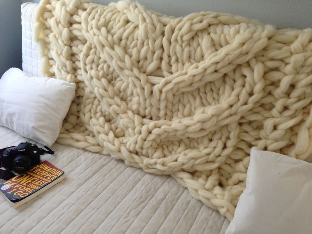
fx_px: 297
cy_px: 117
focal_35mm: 33
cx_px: 156
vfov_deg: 42.9
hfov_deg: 55.4
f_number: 2.4
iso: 50
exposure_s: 1/20
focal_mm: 4.13
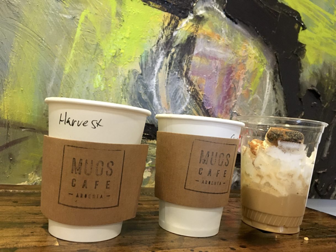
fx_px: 282
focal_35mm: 29
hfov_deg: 61.6
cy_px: 126
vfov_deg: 48.2
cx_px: 168
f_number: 2.2
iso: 250
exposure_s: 1/15
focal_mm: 4.15
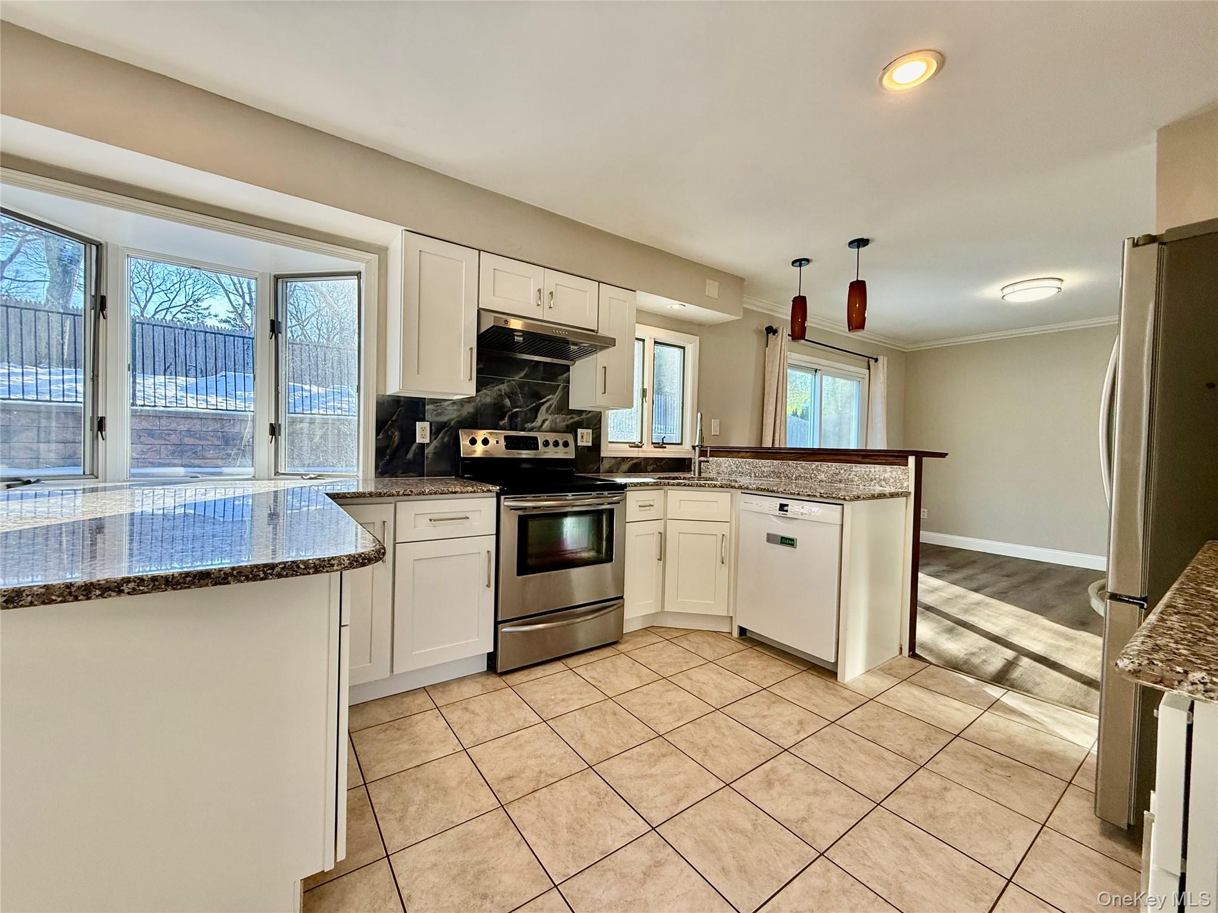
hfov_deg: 102.1
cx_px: 609
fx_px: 493
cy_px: 456
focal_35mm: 14
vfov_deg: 85.7
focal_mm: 2.22
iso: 160
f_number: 2.2
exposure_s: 1/120
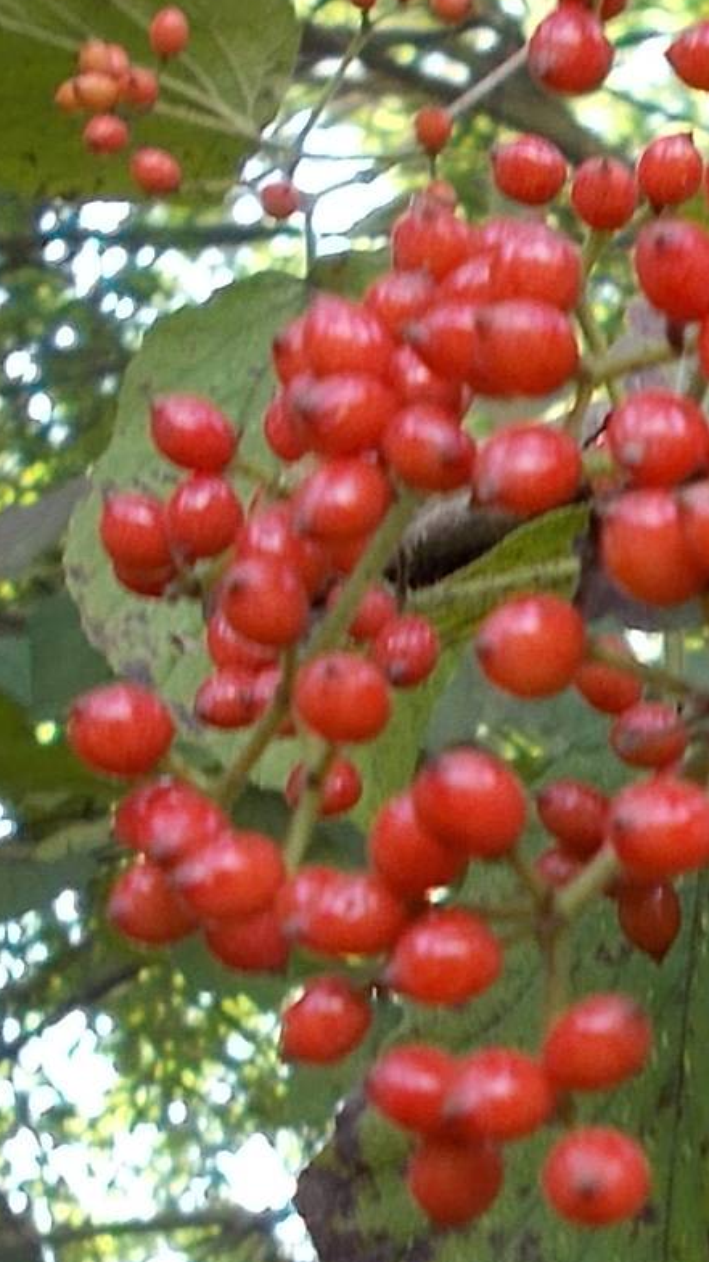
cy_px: 649
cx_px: 1096
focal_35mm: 82
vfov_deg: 25.9
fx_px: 2743
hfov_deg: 13.7
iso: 80
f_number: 3.2
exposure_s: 1/30
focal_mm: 4.6
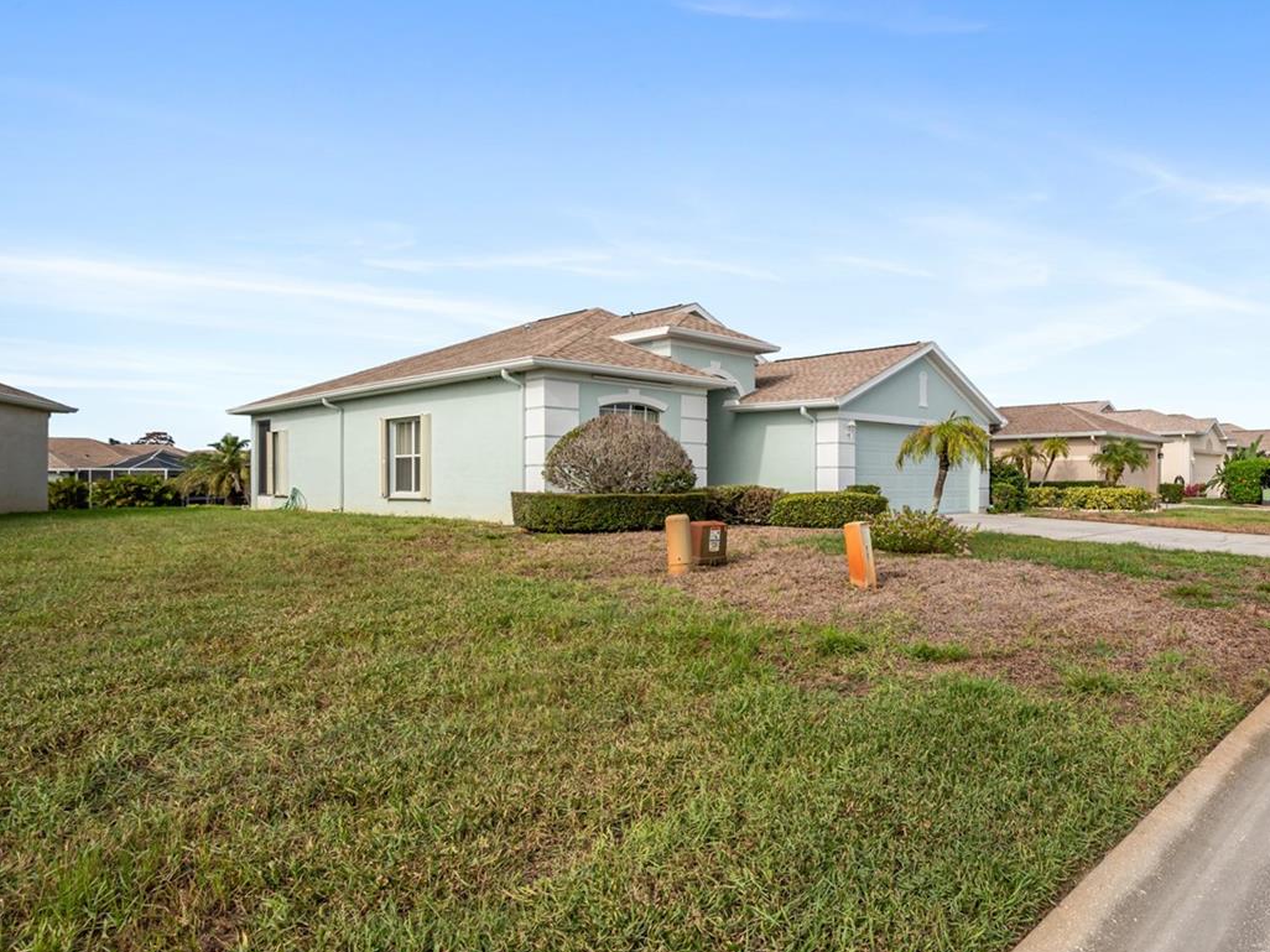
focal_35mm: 21
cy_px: 481
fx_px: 770
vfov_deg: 63.4
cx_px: 968
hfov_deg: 72.9
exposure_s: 1/1600
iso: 250
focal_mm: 14
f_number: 6.3
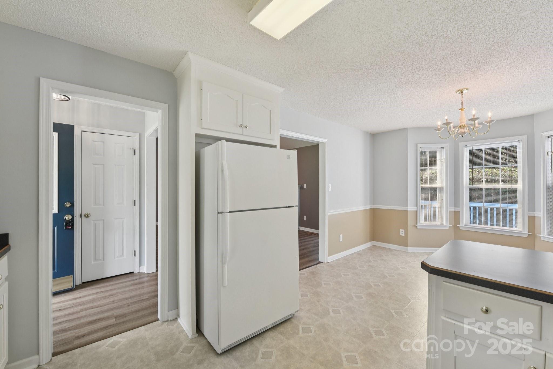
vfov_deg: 81.3
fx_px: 215
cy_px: 184
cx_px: 276
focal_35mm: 14
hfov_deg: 104.2
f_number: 9
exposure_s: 1/25
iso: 200
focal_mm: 14
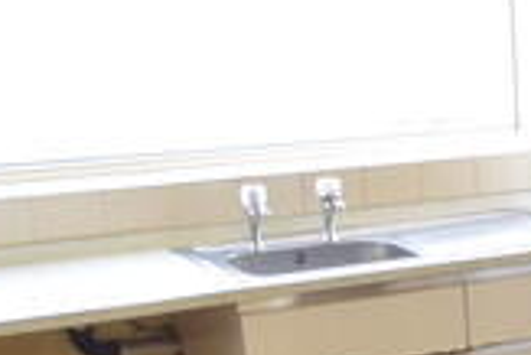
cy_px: 363
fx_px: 1388
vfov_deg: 14.3
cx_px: 788
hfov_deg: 19.1
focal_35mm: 94
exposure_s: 1/160
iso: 800
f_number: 5.6
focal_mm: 10
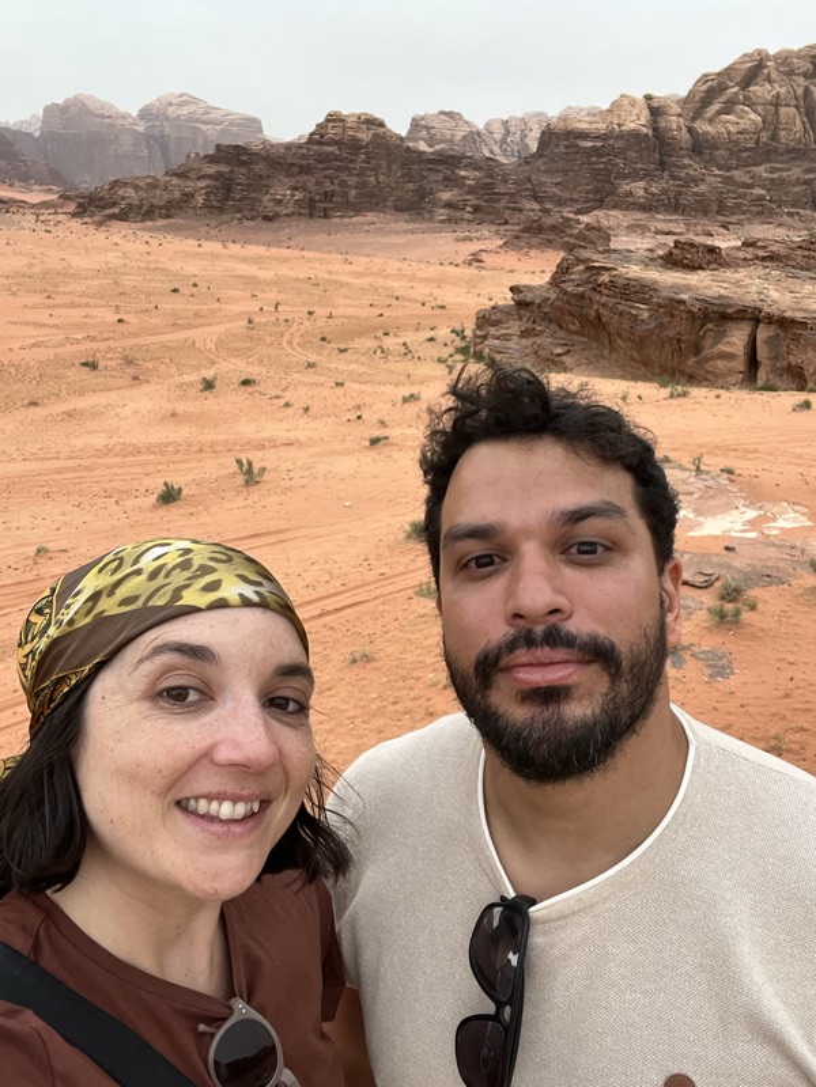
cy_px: 544
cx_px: 408
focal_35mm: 30
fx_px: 943
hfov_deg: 46.8
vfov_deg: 60.0
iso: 64
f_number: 2.2
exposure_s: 1/121
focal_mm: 2.71
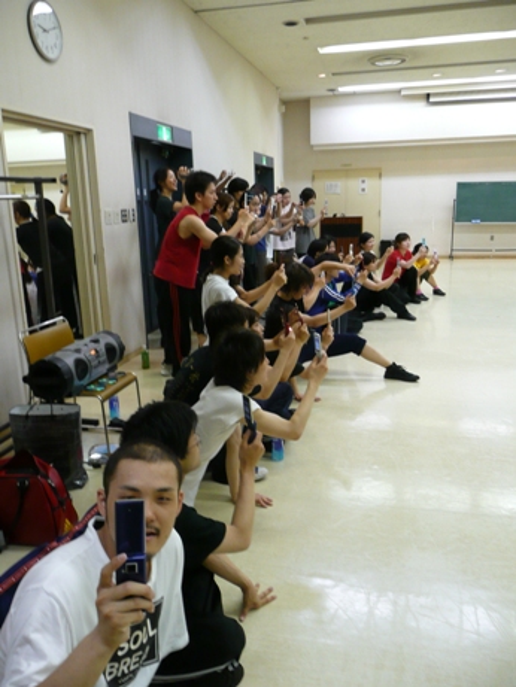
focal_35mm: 28
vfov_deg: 63.4
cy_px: 344
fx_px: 556
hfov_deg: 49.8
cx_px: 258
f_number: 3.3
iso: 200
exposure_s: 1/15
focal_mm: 4.6
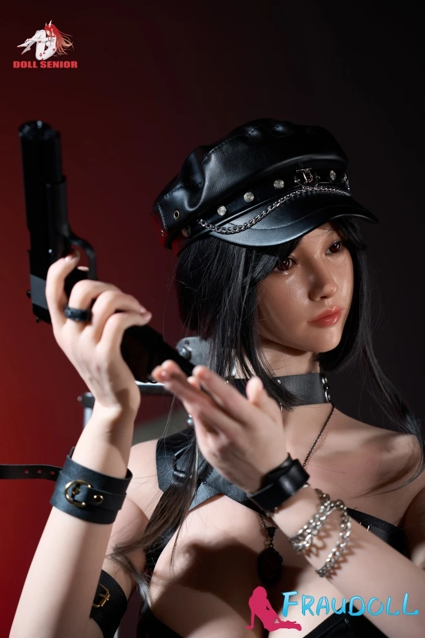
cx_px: 212
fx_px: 1239
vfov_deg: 28.8
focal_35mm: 70
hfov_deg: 19.5
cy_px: 319
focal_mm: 70
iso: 100
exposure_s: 1/160
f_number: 2.8
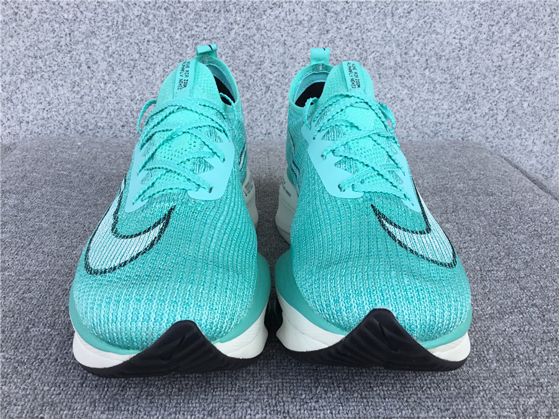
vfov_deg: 45.4
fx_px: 501
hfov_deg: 58.4
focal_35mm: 31
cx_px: 280
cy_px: 210
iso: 25
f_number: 2.4
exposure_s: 1/339
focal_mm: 3.3
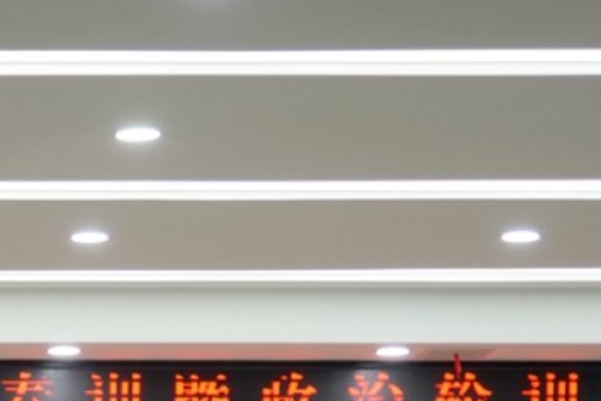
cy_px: 786
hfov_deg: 12.7
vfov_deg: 8.3
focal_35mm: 158
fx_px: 2638
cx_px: -141
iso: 800
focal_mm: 35
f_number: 4
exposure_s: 1/100
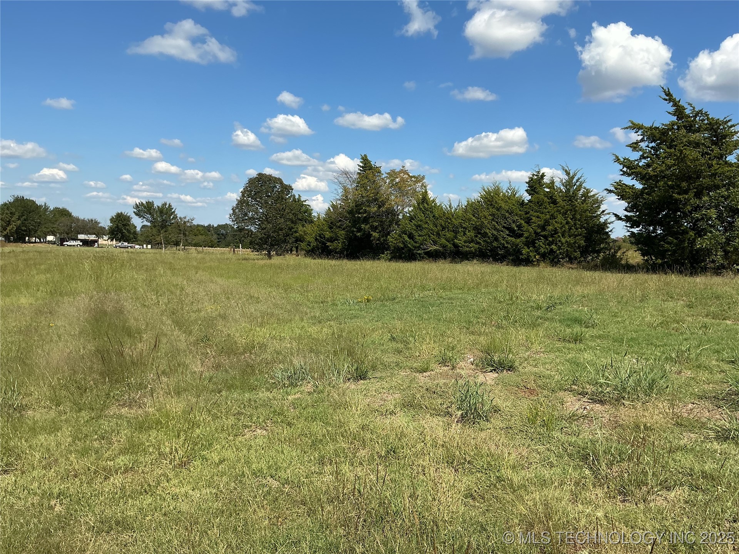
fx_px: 619
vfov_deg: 48.2
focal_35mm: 29
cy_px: 277
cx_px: 370
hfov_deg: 61.7
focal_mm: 3
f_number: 1.8
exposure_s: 1/2227
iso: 25
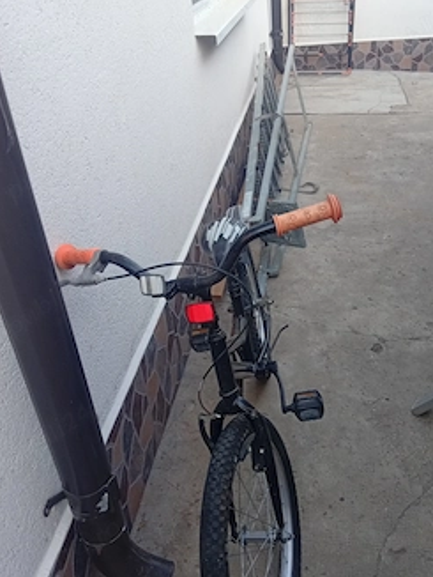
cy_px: 320
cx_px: 249
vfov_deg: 55.2
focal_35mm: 33
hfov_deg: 42.9
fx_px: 550
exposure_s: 1/50
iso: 71
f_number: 1.8
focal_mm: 3.84
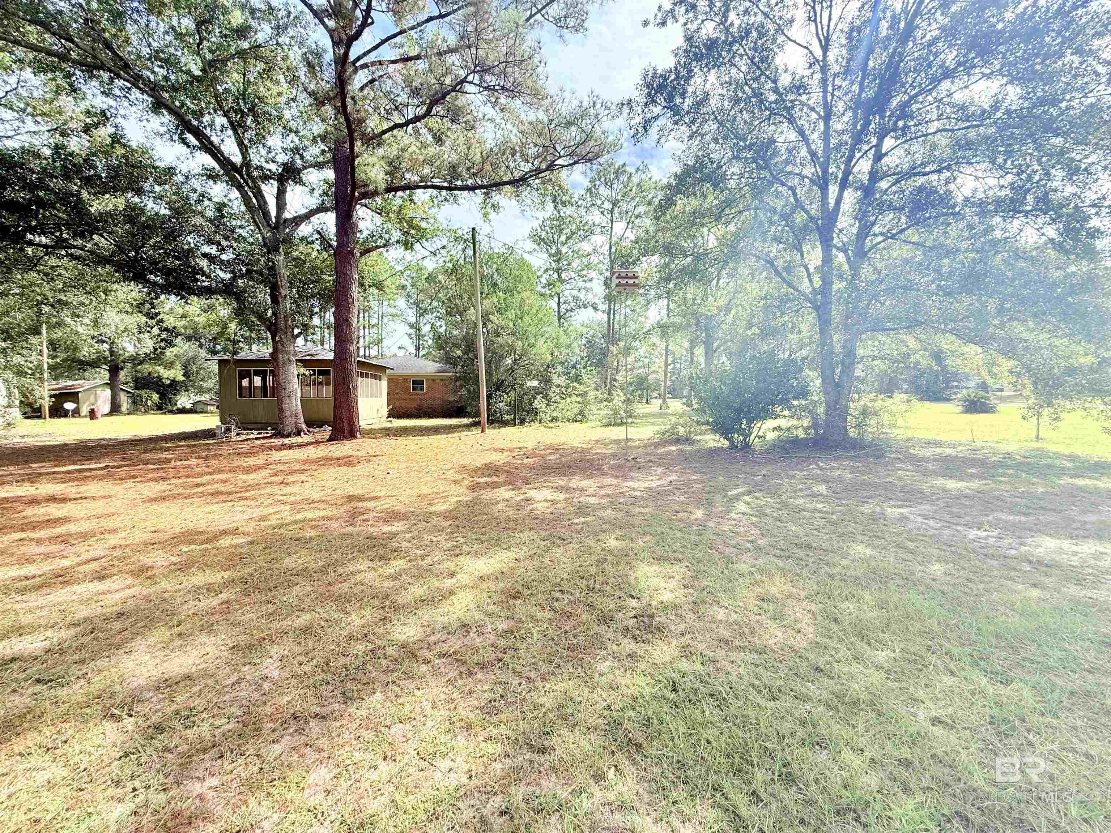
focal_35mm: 14
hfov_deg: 102.1
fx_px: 449
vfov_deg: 85.7
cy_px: 416
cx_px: 556
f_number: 2.2
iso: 64
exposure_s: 1/876
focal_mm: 2.22
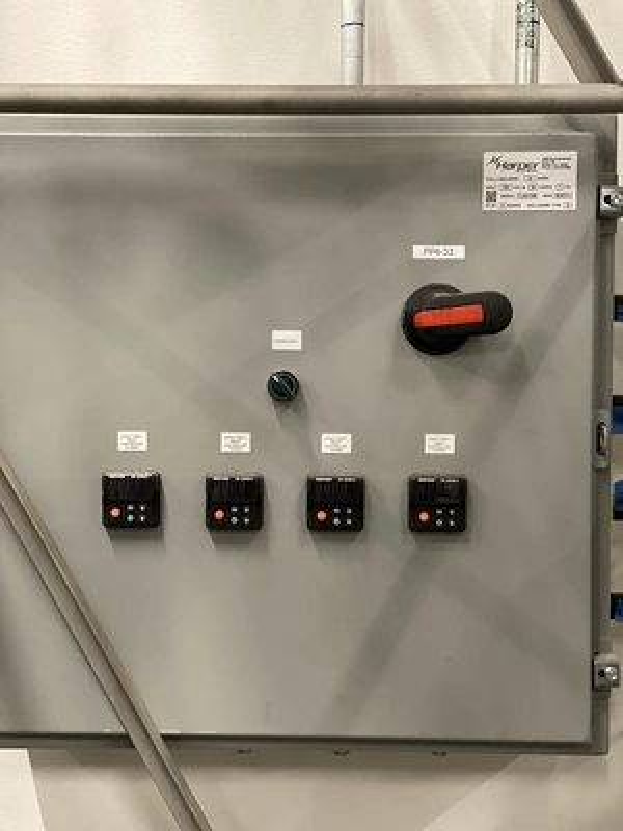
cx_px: 312
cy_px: 416
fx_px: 1248
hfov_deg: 28.0
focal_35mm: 52
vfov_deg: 36.8
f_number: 2
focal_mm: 6
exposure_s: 1/40
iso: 400
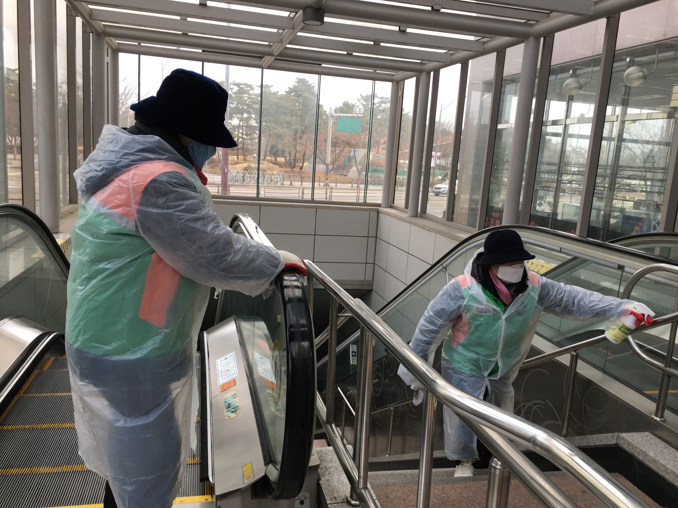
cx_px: 339
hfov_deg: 61.7
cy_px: 254
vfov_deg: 48.2
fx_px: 568
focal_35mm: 29
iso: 40
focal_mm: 4.15
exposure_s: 1/120
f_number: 2.2
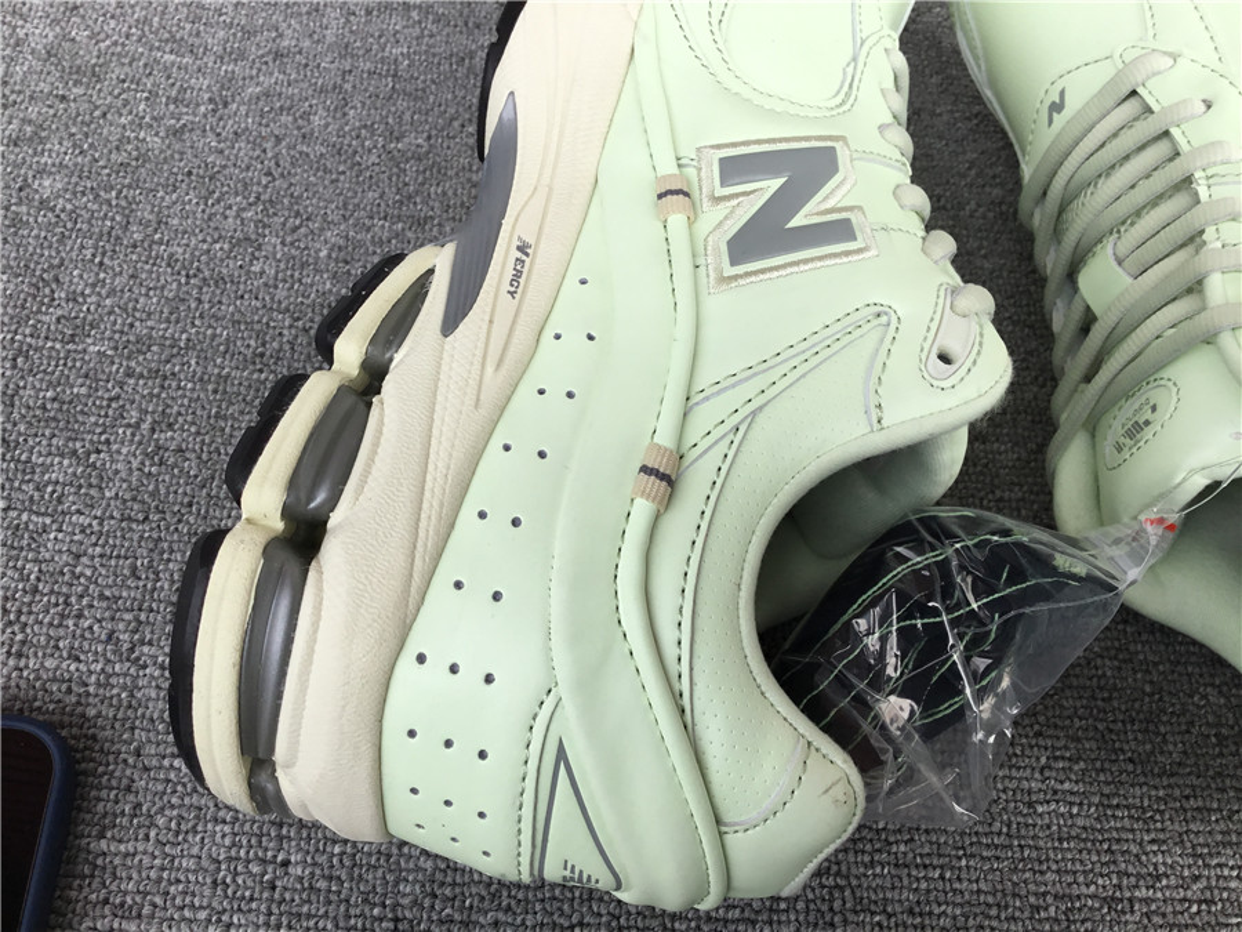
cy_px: 466
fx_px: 1112
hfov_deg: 58.4
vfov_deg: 45.4
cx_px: 621
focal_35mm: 31
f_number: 2.4
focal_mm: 3.3
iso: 25
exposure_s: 1/399
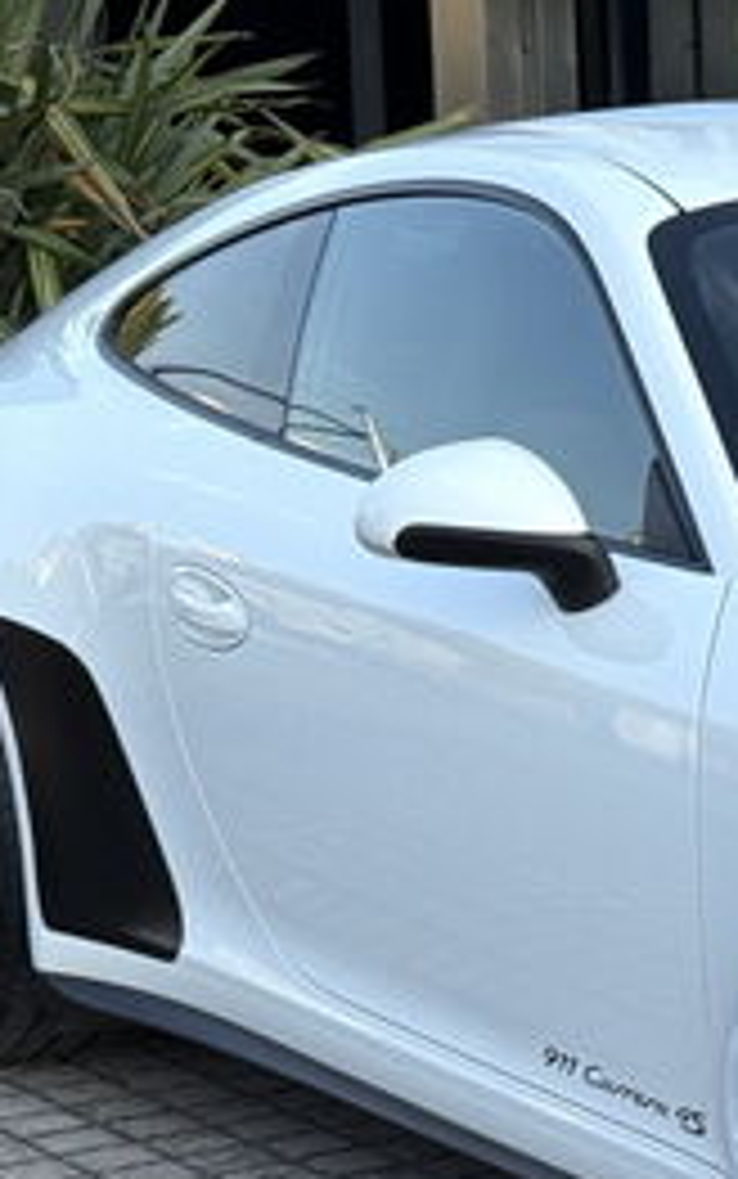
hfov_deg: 8.5
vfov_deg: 14.0
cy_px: 702
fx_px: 4790
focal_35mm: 149
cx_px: 1287
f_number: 1.78
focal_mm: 6.76
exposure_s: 1/1403
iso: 64
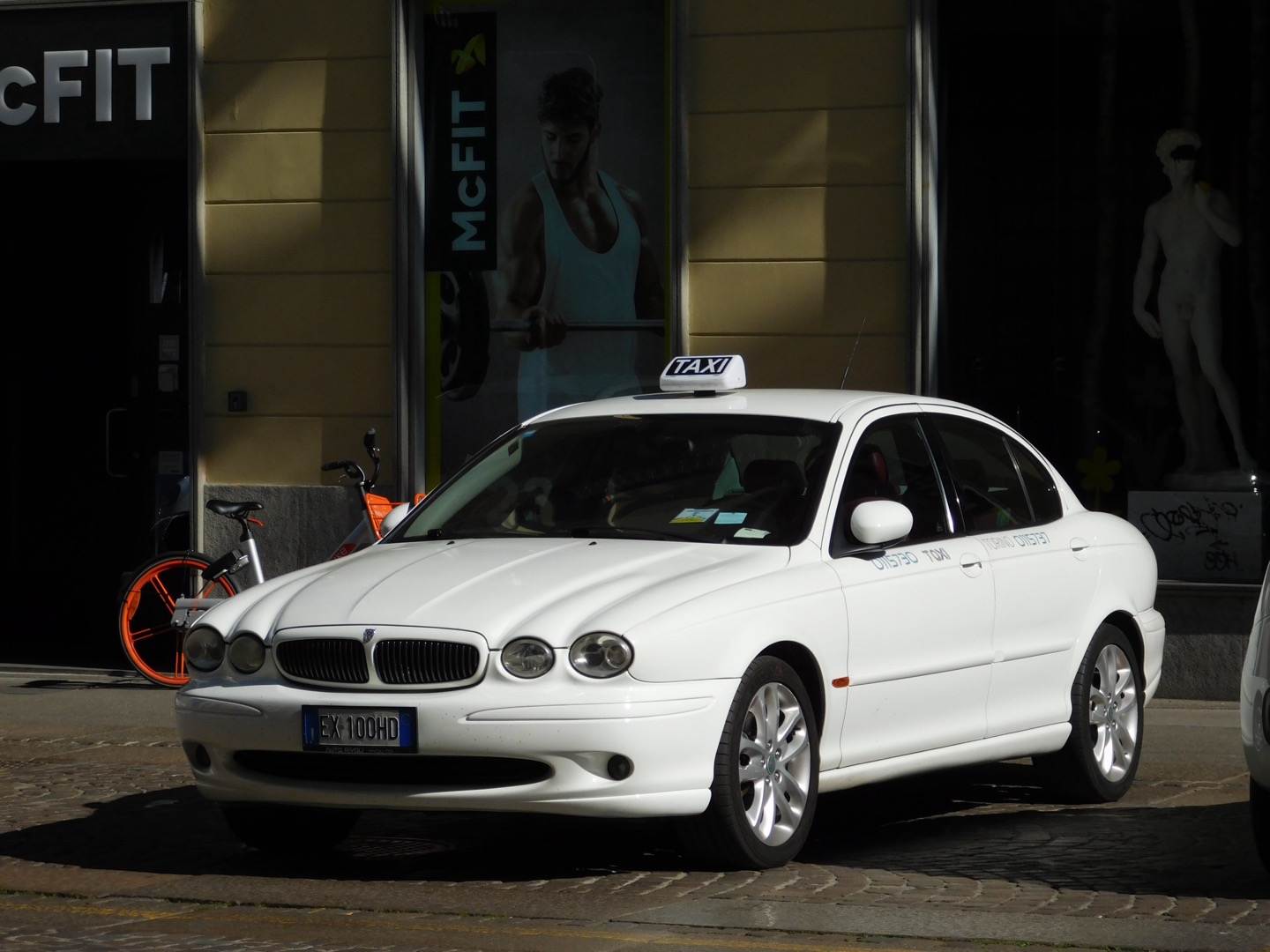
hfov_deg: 17.1
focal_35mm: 115
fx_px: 4219
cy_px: 476
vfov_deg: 12.9
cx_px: 635
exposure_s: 1/400
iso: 125
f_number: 9.6
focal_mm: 20.3
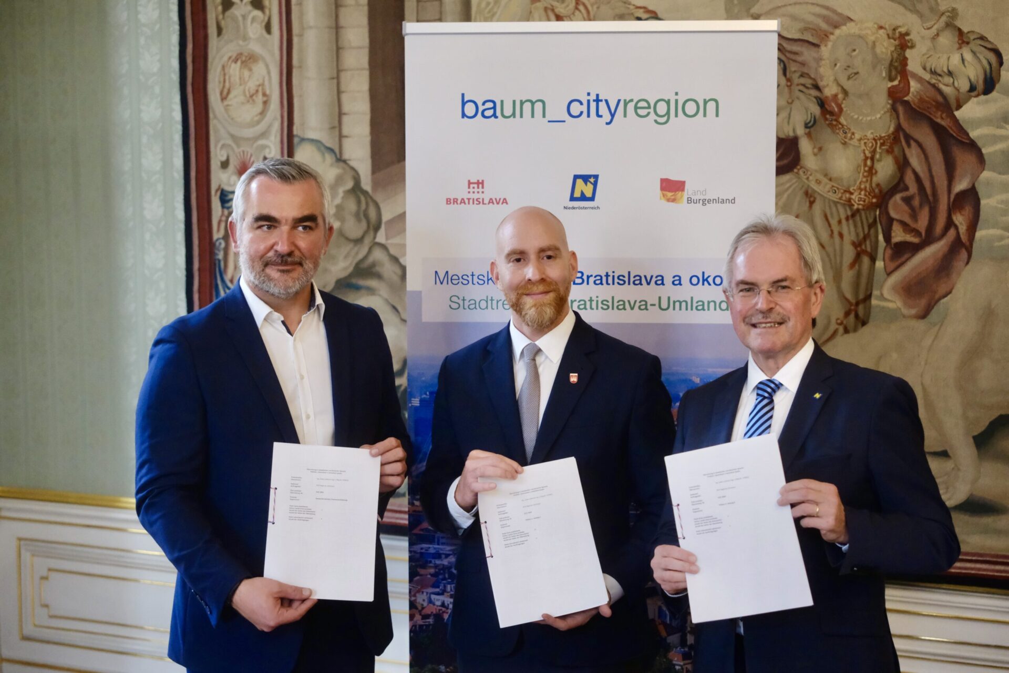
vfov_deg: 27.0
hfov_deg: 39.6
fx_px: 1401
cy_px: 336
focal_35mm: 50
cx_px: 504
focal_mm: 33
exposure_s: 1/200
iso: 4000
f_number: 2.5
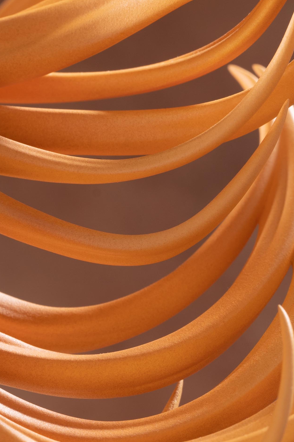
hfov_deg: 4.8
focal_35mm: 287
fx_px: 3517
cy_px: 262
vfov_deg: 7.2
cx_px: -121
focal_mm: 90
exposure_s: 1/125
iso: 100
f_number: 11
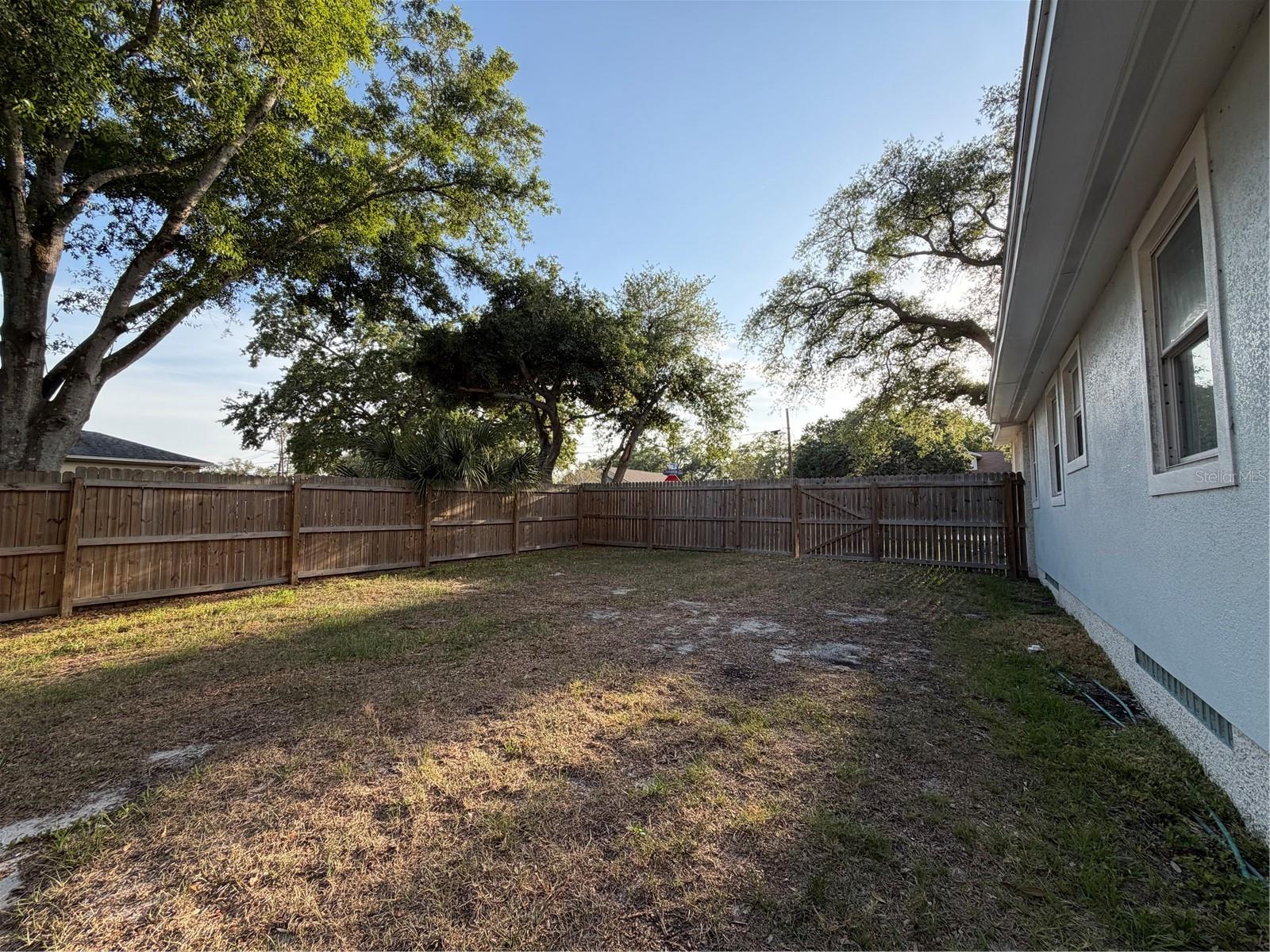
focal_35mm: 14
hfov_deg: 102.1
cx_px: 635
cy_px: 476
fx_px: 514
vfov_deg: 85.7
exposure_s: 1/502
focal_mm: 2.22
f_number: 2.2
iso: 40
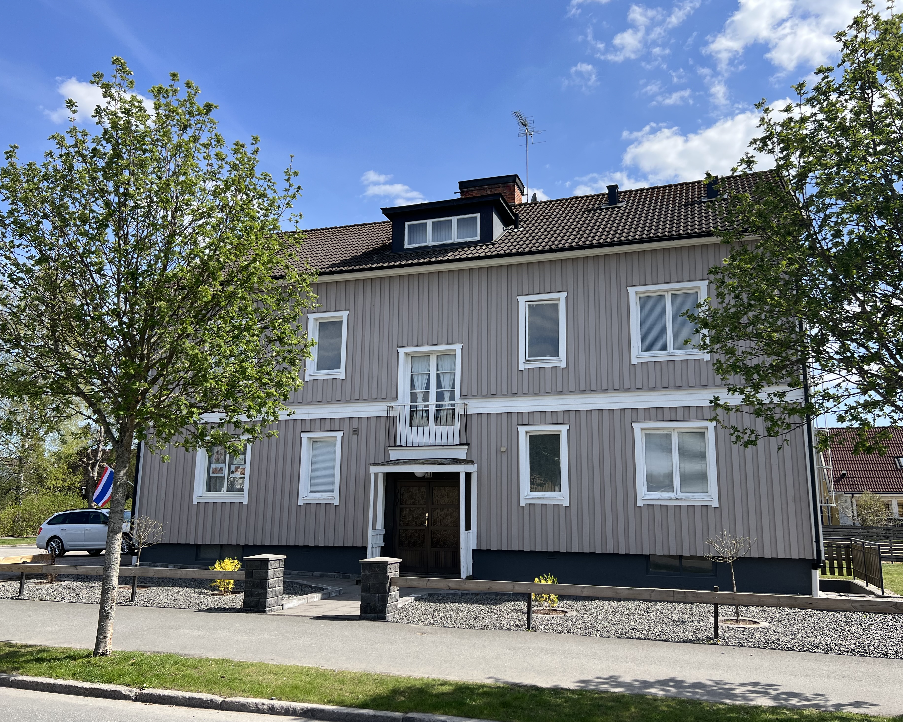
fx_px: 748
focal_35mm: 28
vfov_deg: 51.5
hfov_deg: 62.2
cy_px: 362
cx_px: 470
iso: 50
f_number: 1.5
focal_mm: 5.7
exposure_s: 1/2695
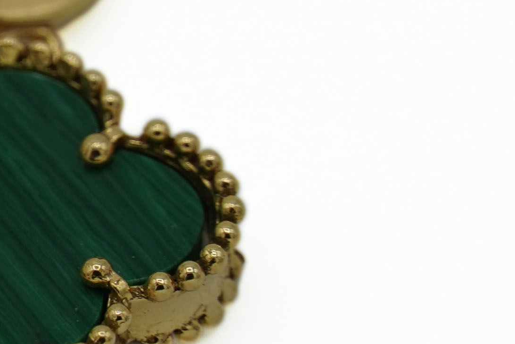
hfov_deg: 2.0
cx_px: -339
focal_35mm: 1013
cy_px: 112
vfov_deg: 1.4
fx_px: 14489
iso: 100
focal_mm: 123
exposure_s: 1/320
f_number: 6.3
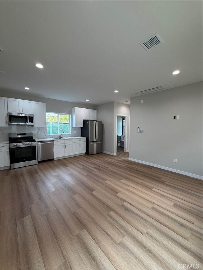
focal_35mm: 14
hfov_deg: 85.7
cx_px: 102
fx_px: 109
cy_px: 135
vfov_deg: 102.1
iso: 100
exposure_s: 1/120
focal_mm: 2.22
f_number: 2.2
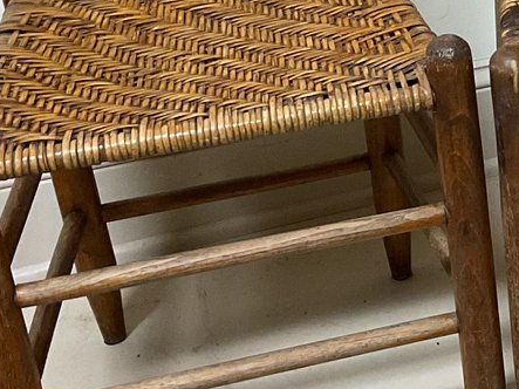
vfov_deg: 14.7
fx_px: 1484
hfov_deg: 18.3
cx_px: 707
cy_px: 16
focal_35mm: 99
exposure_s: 1/60
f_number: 1.8
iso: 200
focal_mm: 3
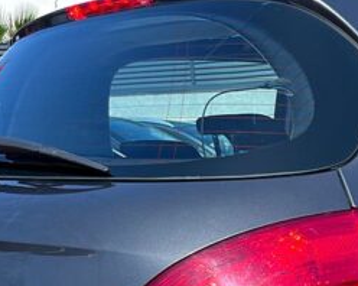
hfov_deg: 22.6
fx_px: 868
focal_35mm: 82
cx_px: 342
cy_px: 361
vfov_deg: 17.6
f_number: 1.6
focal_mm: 5.1
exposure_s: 1/1355
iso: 50
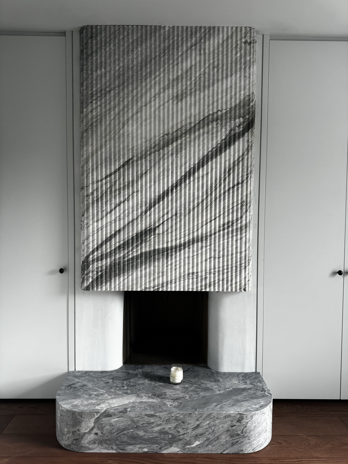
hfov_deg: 56.8
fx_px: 322
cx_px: 174
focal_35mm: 24
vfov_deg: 71.6
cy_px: 232
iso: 160
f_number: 1.78
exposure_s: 1/121
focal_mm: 6.86
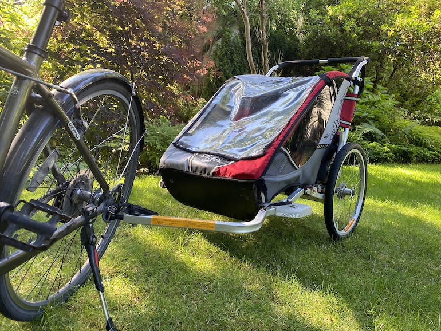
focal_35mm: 27
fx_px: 344
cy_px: 161
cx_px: 221
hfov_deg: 65.3
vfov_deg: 51.4
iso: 100
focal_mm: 4.25
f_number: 1.8
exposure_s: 1/122
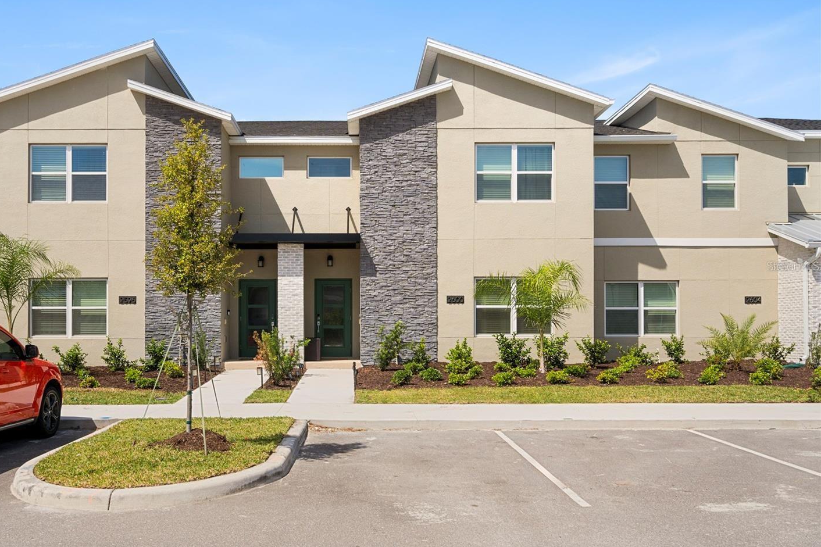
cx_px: 356
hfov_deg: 55.6
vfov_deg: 38.9
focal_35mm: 34
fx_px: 775
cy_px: 266
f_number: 7.1
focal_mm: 30
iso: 320
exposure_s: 1/640
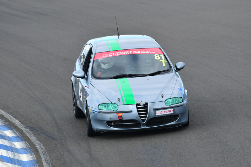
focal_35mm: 675
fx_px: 4708
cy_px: 84
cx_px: 126
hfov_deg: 3.1
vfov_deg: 2.0
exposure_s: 1/640
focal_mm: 450
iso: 640
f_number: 7.1
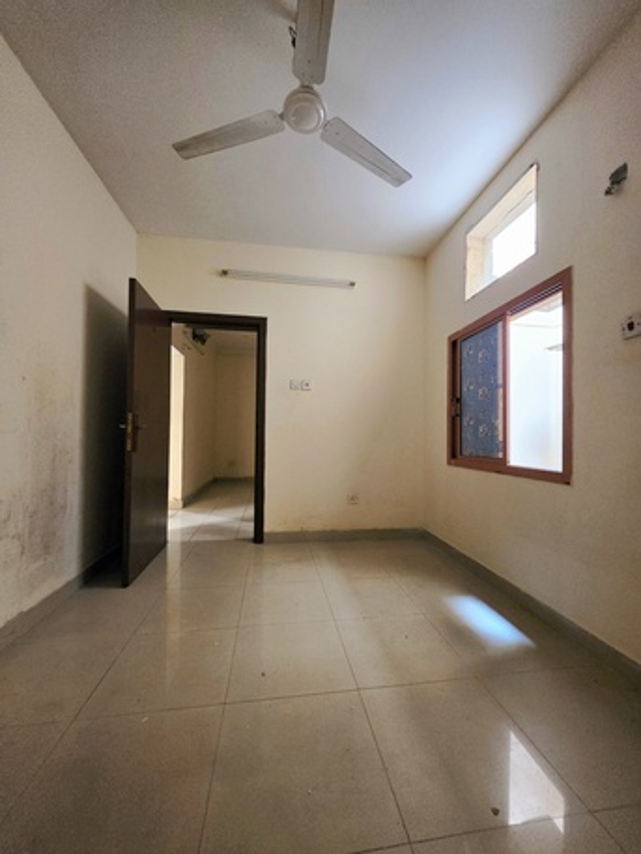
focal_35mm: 13
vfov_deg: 106.2
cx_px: 320
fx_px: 321
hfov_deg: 89.9
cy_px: 427
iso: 1250
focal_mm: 2.2
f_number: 1.9
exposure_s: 1/50.3
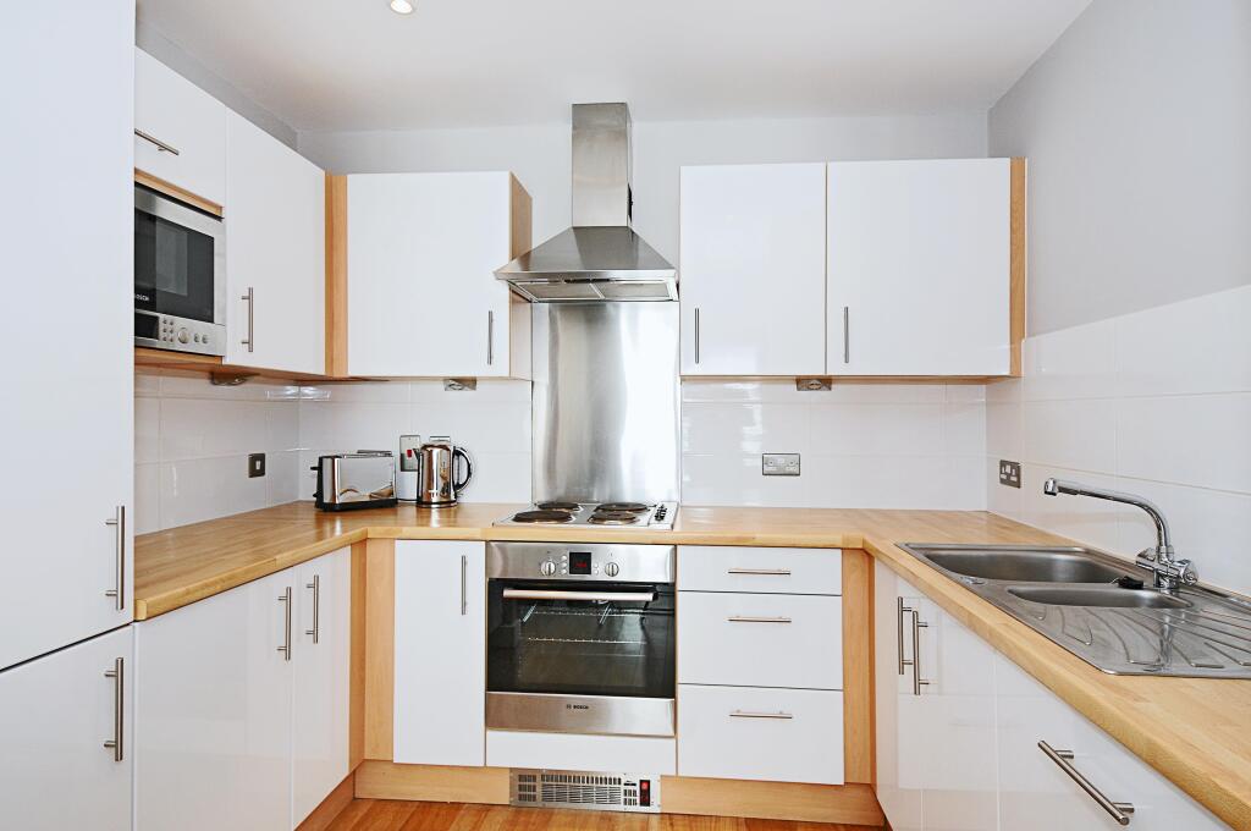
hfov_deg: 85.5
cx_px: 626
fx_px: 677
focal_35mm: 20
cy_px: 416
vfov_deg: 63.1
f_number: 8
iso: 400
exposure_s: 1/40
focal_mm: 13
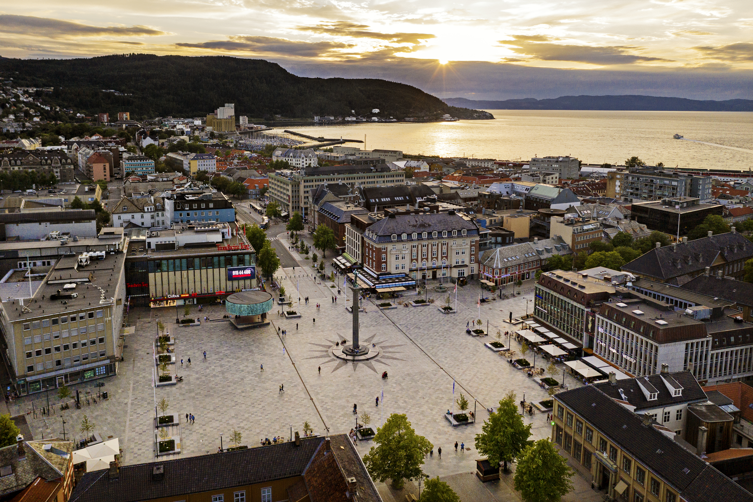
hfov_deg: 65.5
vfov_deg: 46.4
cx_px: 376
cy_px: 251
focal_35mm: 28
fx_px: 586
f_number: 4
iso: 400
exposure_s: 1/120
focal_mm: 10.26
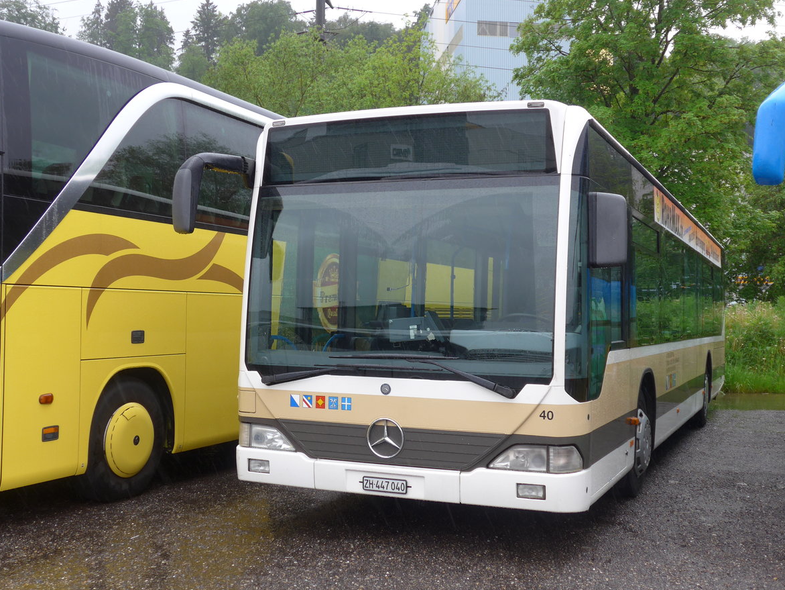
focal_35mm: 42
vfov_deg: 34.4
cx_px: 396
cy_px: 291
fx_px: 953
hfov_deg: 44.8
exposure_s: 1/160
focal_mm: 8.4
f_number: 2.8
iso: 80
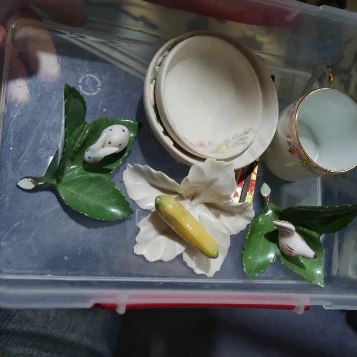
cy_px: 176
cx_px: 222
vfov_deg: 35.4
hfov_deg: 35.2
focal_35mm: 48
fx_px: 560
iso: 250
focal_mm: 20
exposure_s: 1/60
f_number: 4.4
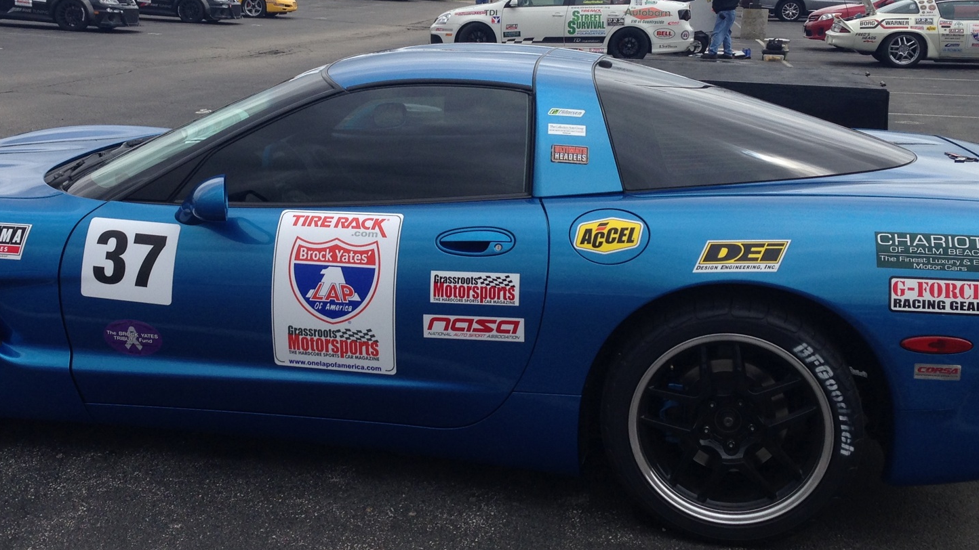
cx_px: 414
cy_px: 192
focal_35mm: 51
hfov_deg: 40.5
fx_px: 1324
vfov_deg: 23.4
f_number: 2.4
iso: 50
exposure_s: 1/1085
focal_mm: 4.12
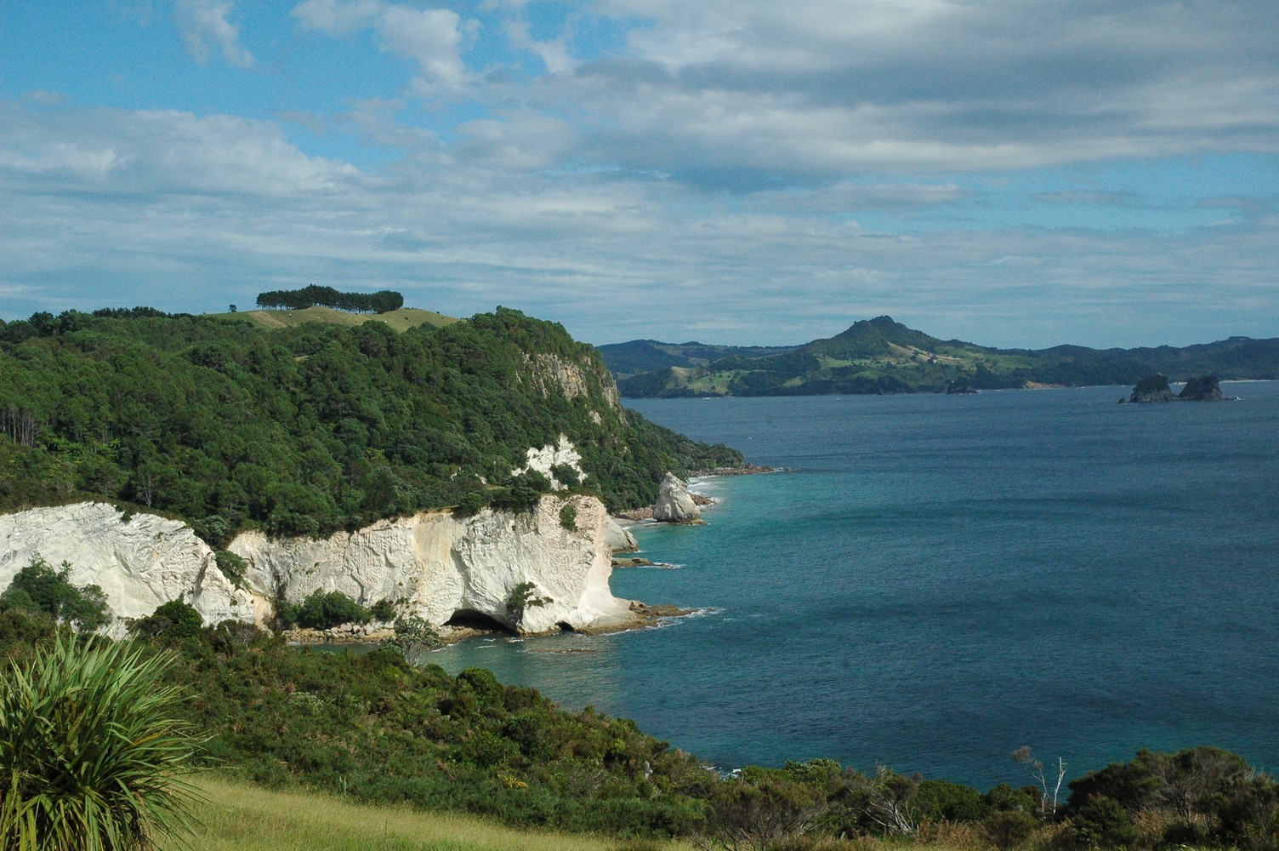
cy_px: 426
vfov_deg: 25.7
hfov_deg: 37.9
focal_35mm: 52
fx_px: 1864
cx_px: 640
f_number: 13
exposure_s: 1/1000
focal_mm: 35
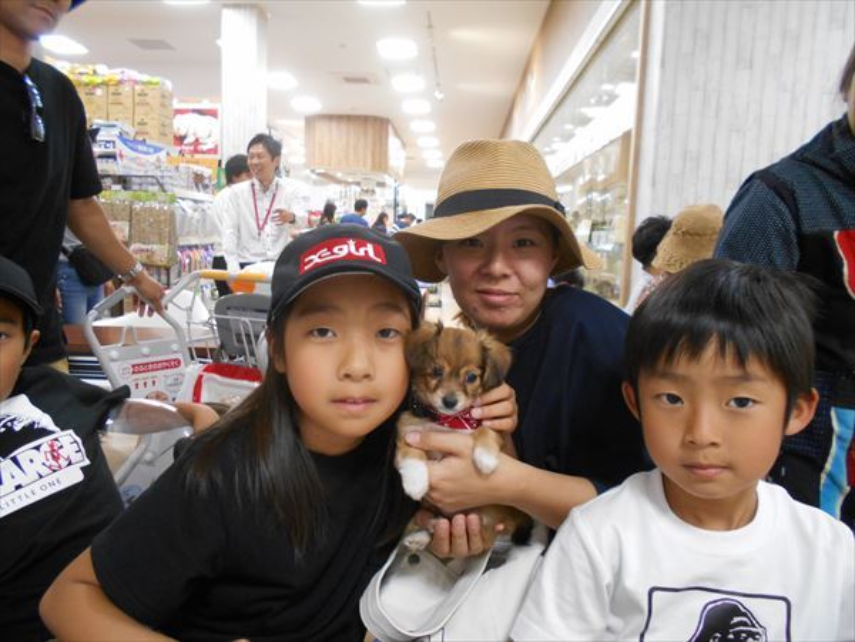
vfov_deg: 53.1
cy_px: 321
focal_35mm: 26
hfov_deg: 67.3
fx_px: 642
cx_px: 428
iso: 320
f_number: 3.2
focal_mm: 4.6
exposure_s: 1/30
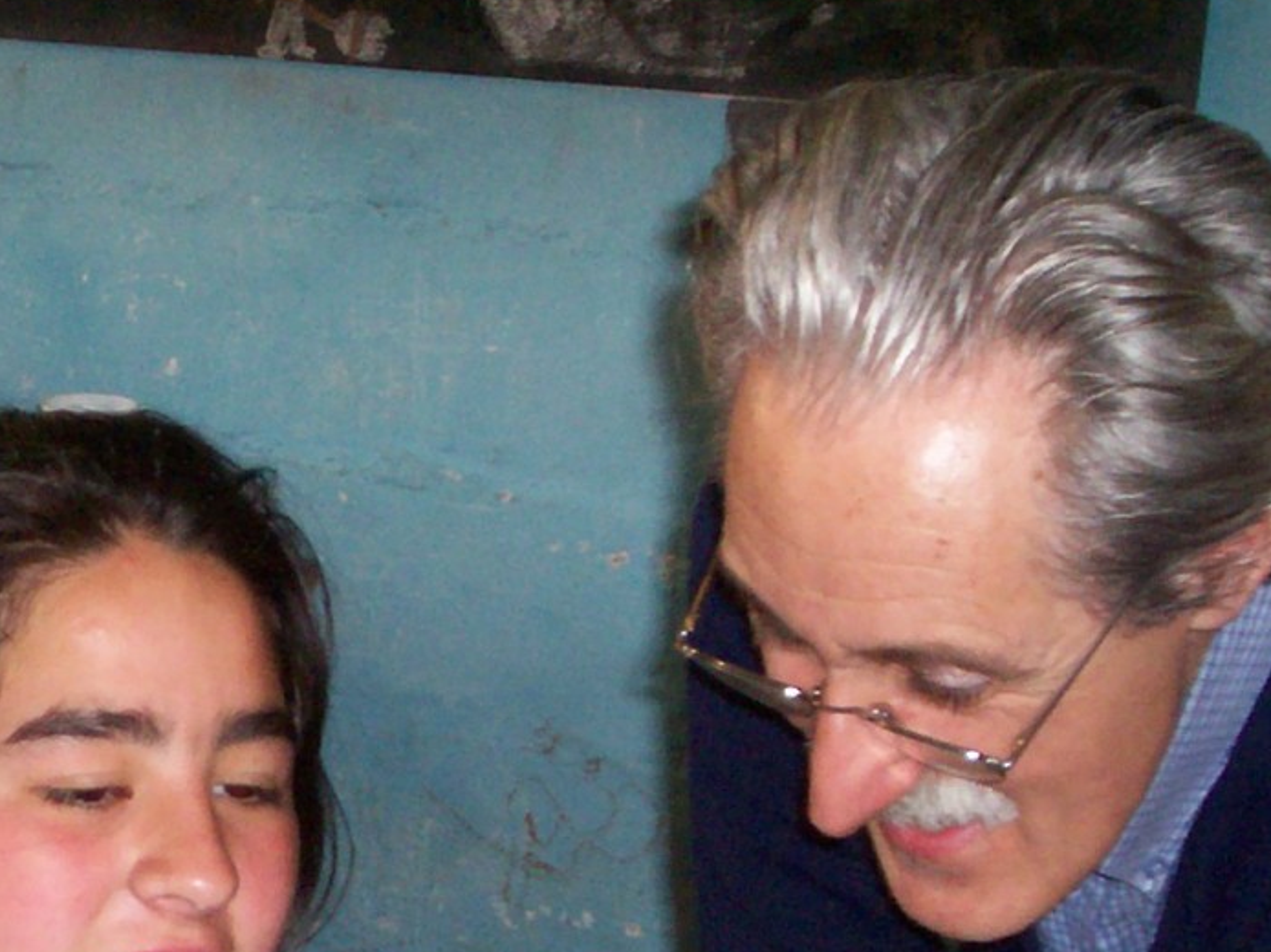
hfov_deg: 18.4
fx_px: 3817
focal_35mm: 104
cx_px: 15
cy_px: 880
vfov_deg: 14.1
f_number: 4.5
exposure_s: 1/64
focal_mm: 5.9
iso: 140
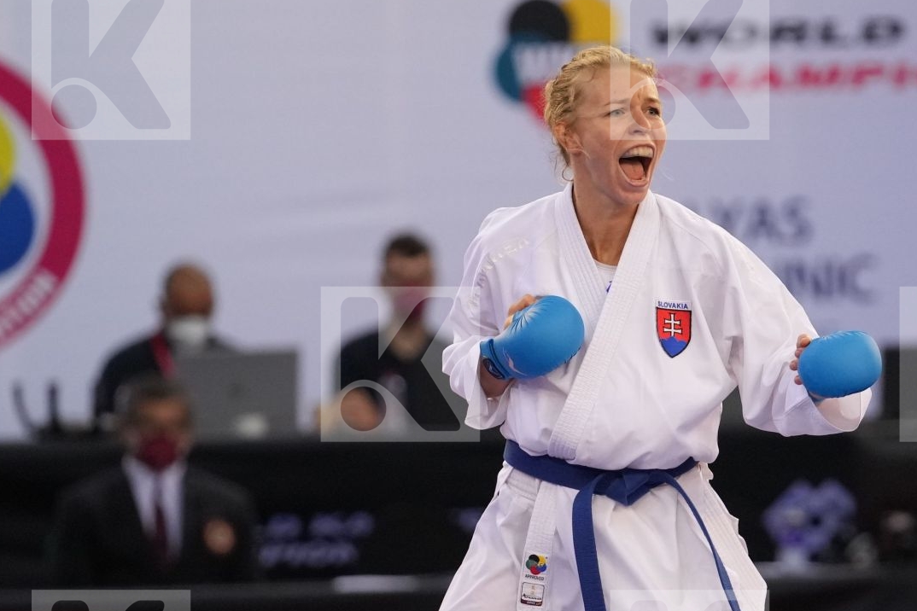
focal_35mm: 503
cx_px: 690
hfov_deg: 4.1
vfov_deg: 2.7
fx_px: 12812
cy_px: 364
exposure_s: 1/1000
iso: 2000
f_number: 2.8
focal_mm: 200
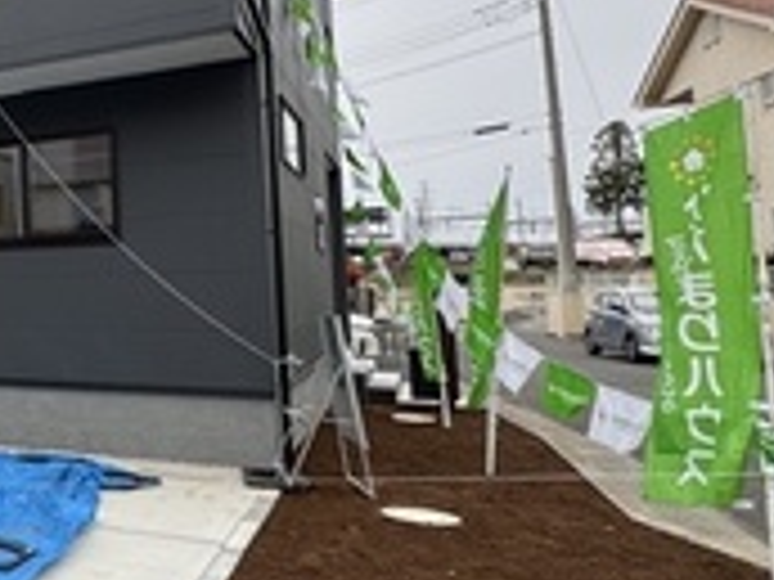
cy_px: 229
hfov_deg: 35.5
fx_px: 872
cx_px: -194
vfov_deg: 36.7
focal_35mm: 39
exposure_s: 1/263
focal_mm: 2.22
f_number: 2.2
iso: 40
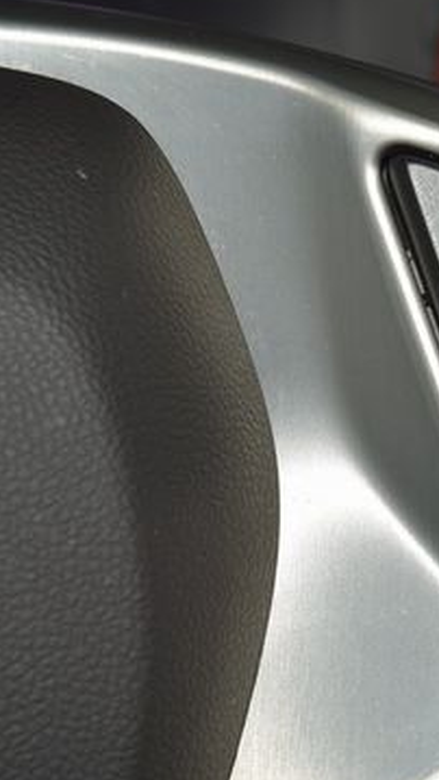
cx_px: 589
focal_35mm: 154
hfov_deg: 7.8
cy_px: 362
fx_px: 3185
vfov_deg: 14.0
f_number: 8
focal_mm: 55
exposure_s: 1/60
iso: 100
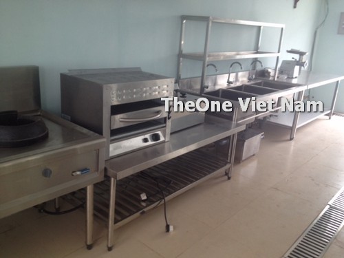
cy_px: 129
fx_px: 348
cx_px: 172
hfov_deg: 52.6
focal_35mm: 35
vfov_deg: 40.7
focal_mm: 4.28
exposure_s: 1/20
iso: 50
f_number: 2.4
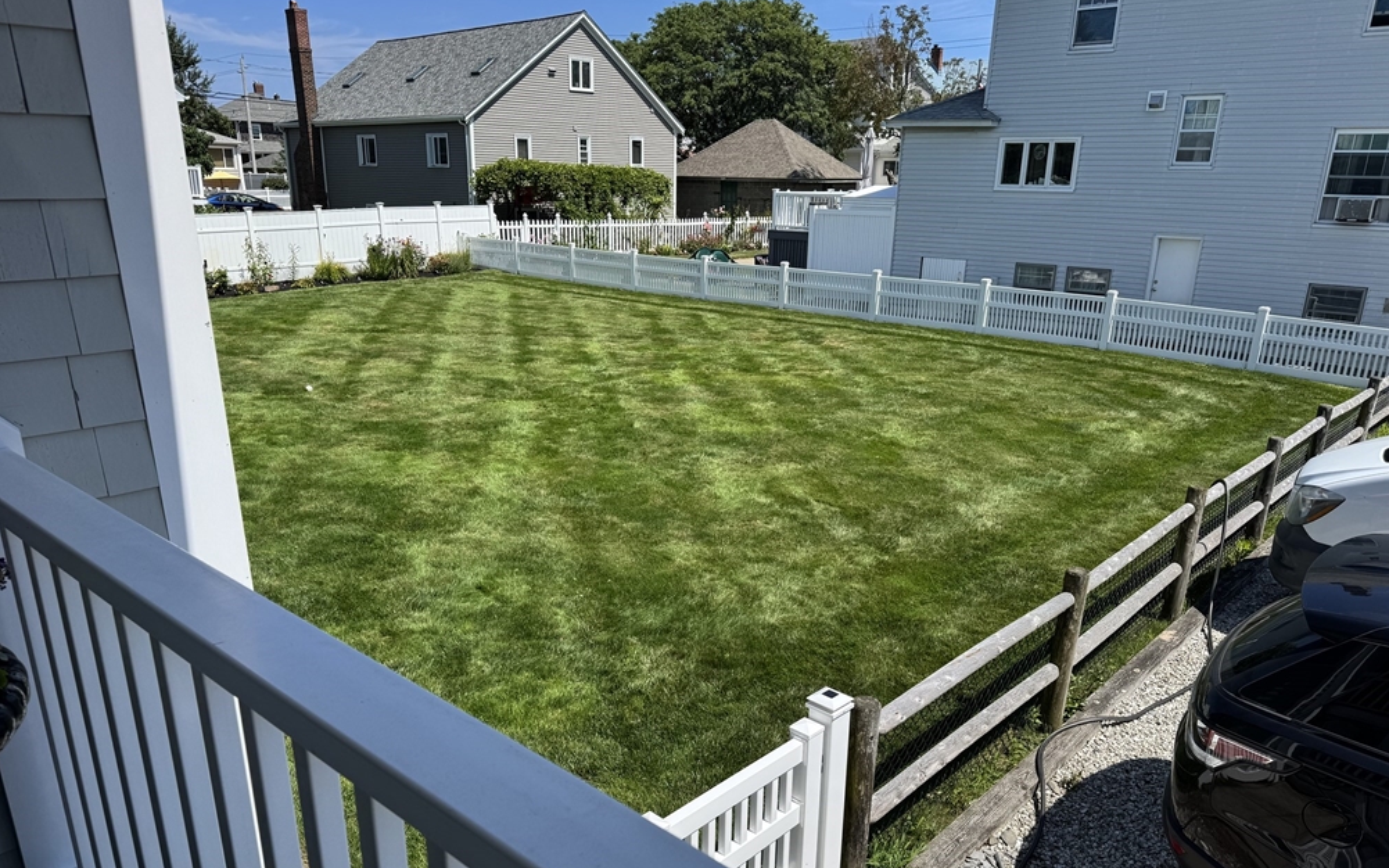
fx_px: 984
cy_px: 528
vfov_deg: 47.3
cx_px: 685
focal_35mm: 26
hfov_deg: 70.4
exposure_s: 1/4608
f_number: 1.78
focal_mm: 6.76
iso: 80
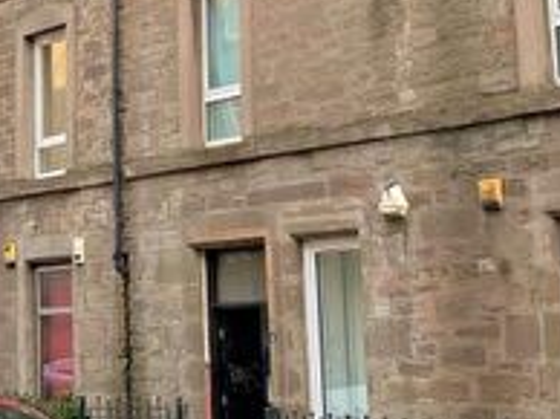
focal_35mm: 94
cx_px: -32
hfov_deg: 20.1
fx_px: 1519
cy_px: 45
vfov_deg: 15.5
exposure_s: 1/666
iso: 32
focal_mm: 4.25
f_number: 1.8
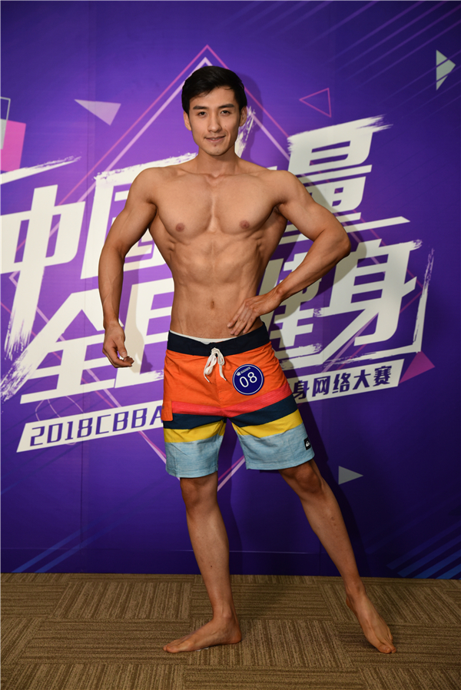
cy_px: 345
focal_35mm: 52
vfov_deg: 38.2
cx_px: 230
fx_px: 997
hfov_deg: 26.0
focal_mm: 52
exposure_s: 1/200
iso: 800
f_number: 4
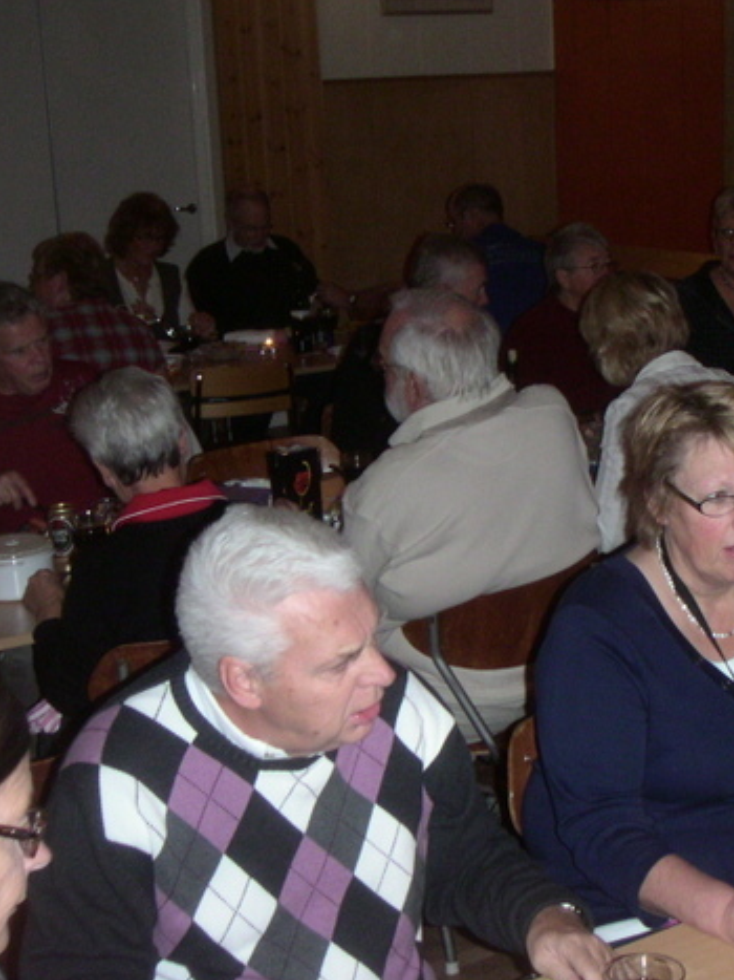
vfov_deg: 33.8
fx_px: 1612
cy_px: 477
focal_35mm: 57
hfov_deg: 24.9
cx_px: 648
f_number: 2.8
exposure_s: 1/50
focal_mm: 6
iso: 160
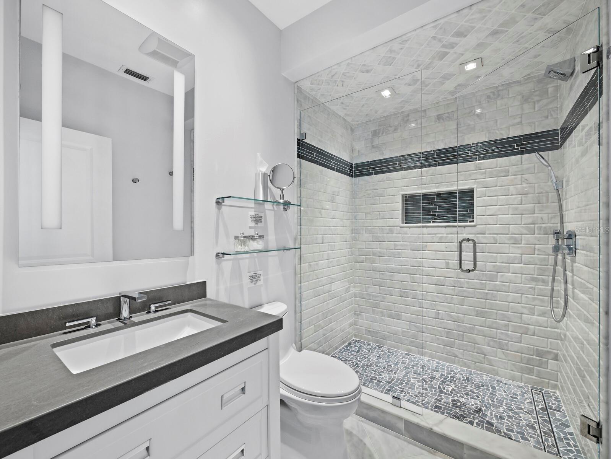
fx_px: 247
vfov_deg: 85.7
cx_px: 306
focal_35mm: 14
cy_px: 230
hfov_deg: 102.0
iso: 400
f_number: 9
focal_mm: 7
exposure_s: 1/6
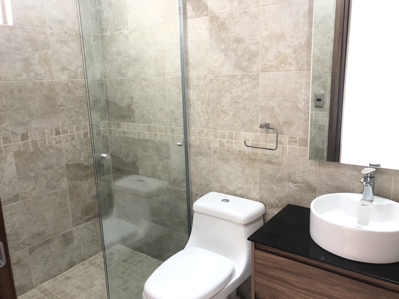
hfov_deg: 63.4
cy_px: 150
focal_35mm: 28
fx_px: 323
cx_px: 200
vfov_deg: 49.7
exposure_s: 1/15
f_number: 1.8
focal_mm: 4
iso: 80
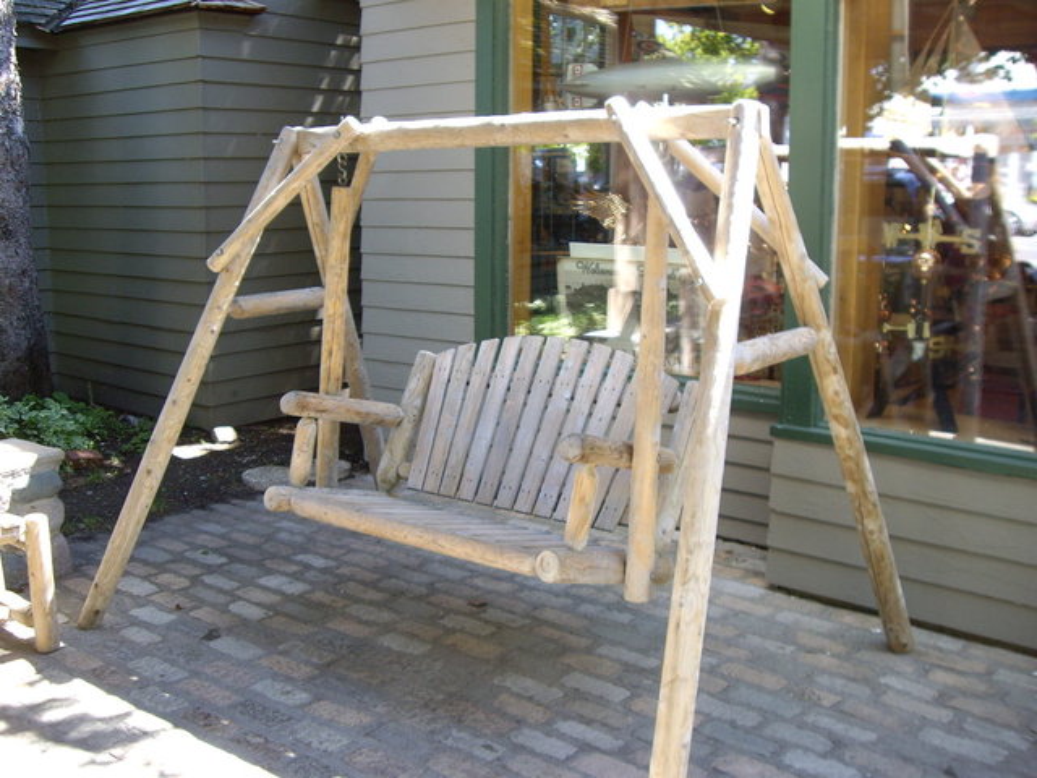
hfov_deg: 49.0
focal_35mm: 38
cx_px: 518
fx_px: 1138
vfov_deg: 37.7
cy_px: 389
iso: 100
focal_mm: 6.2
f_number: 2.7
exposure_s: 1/60
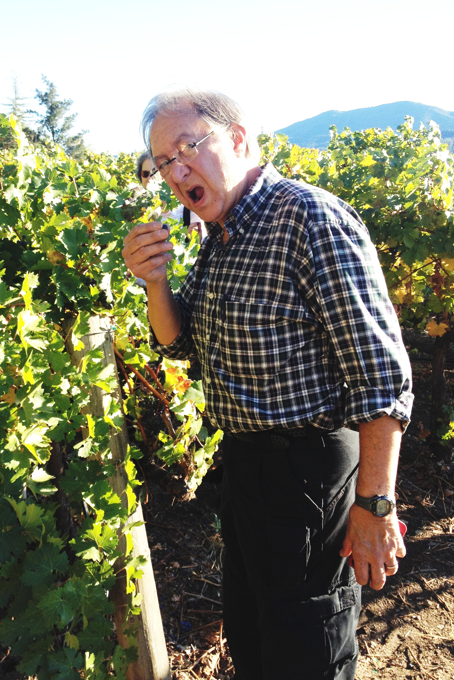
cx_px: 190
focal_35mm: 38
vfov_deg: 50.7
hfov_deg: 35.0
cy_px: 343
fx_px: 719
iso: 64
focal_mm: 4.28
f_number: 2.4
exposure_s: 1/438
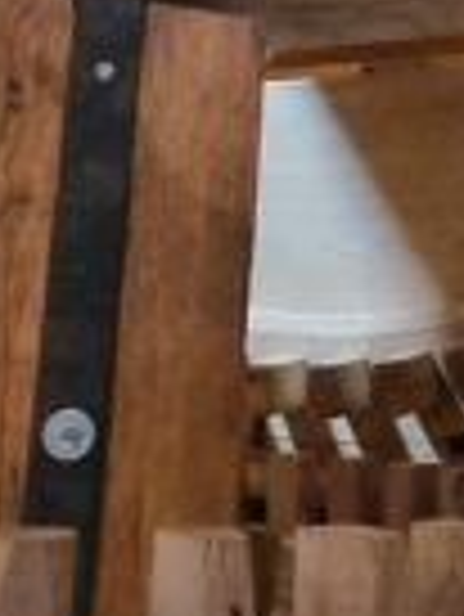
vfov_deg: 32.5
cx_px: 342
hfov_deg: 25.4
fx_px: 1017
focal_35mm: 57
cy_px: 90
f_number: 2.2
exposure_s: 1/25
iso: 640
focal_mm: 2.2
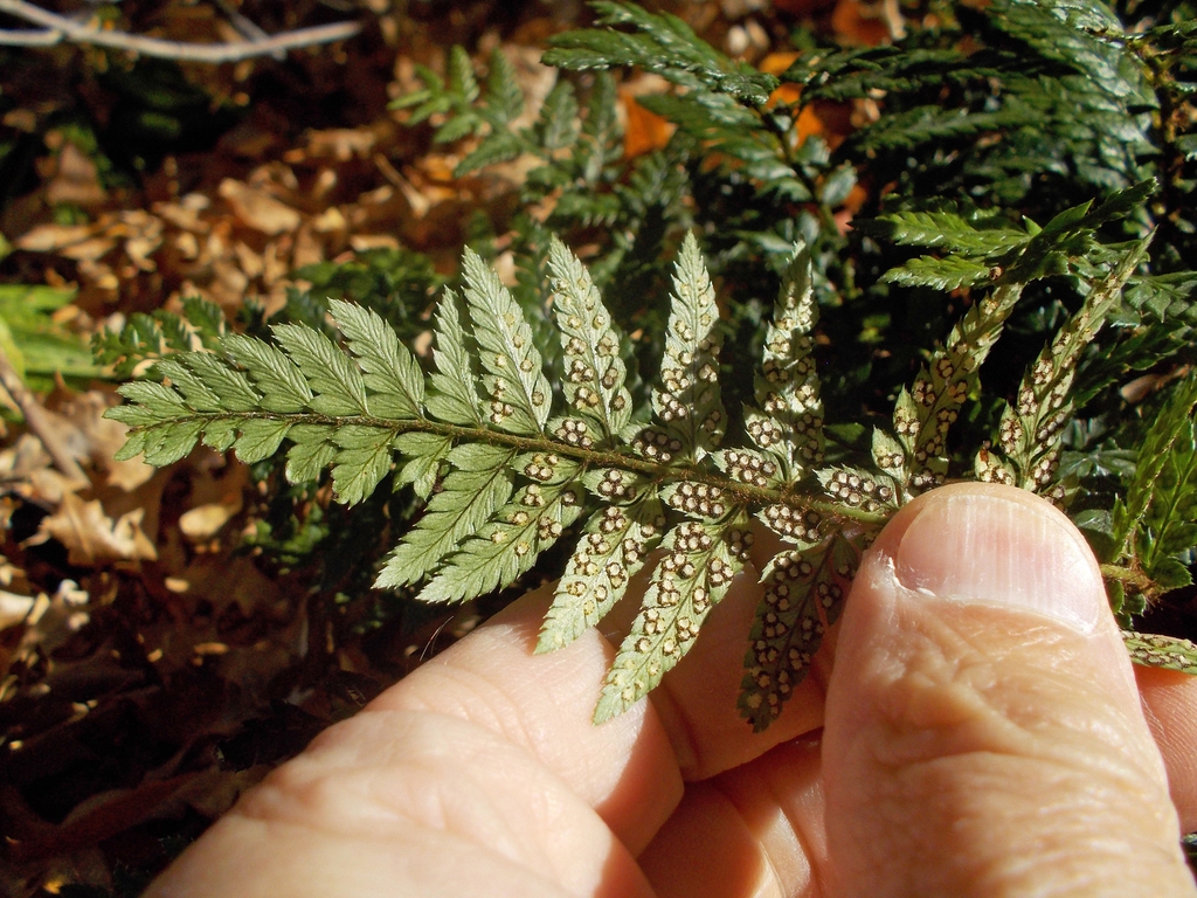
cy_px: 449
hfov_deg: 61.7
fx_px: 1003
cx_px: 598
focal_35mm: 29
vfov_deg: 48.2
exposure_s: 1/800
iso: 80
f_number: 3.3
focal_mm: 4.1
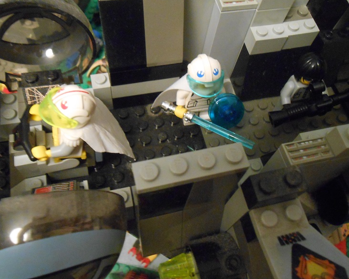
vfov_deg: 45.8
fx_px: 331
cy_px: 137
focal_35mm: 32
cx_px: 183
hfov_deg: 55.6
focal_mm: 5.3
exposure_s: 1/2
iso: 800
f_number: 3.8
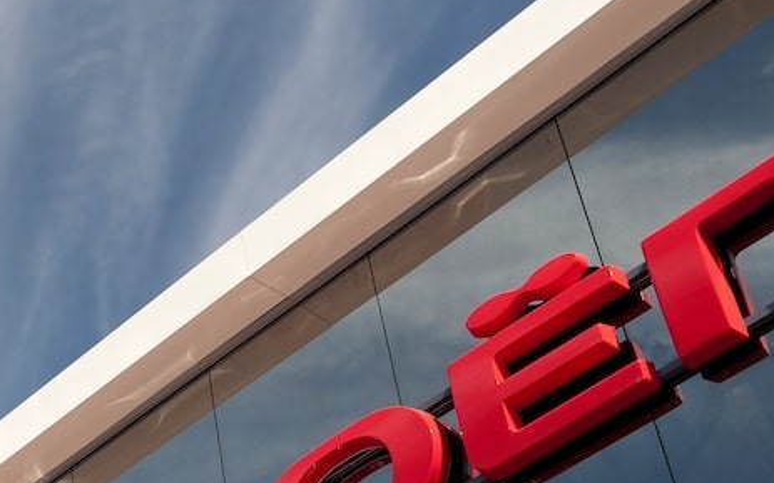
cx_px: 55
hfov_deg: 24.4
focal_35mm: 82
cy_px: 490
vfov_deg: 15.6
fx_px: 1729
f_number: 9
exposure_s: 1/100
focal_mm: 31
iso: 200
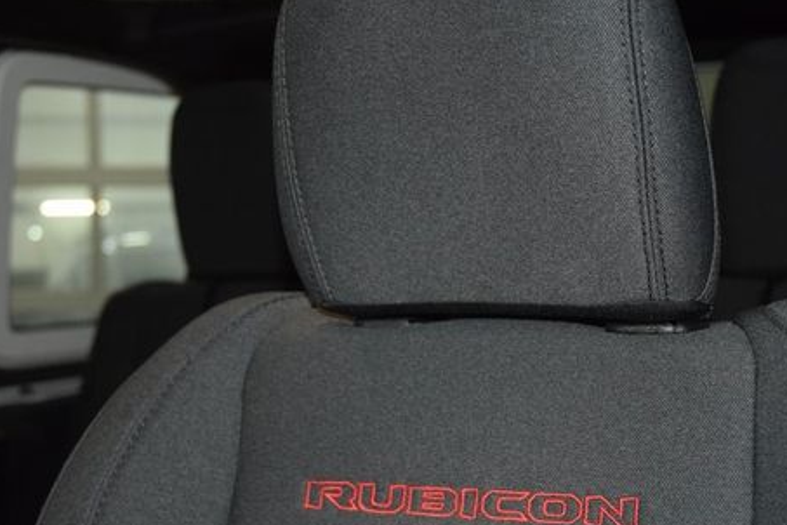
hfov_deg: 30.6
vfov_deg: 20.7
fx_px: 1436
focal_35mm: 66
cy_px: 269
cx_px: 436
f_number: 4
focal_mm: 31
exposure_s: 1/100
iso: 2200
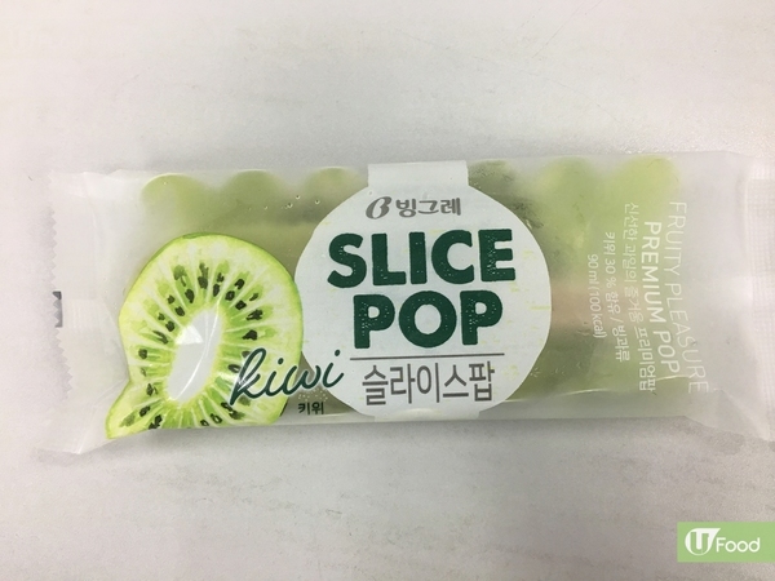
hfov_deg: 61.7
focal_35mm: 29
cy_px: 290
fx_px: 649
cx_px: 388
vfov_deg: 48.2
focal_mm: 4.15
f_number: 2.2
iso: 40
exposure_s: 1/33
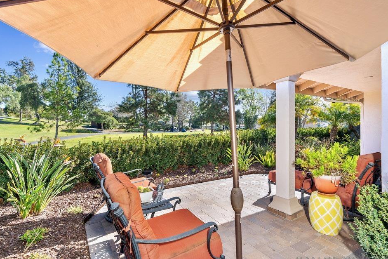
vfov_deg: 70.5
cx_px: 188
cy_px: 133
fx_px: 183
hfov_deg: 93.2
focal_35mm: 17
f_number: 5.6
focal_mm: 16
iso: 100
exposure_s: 1/160
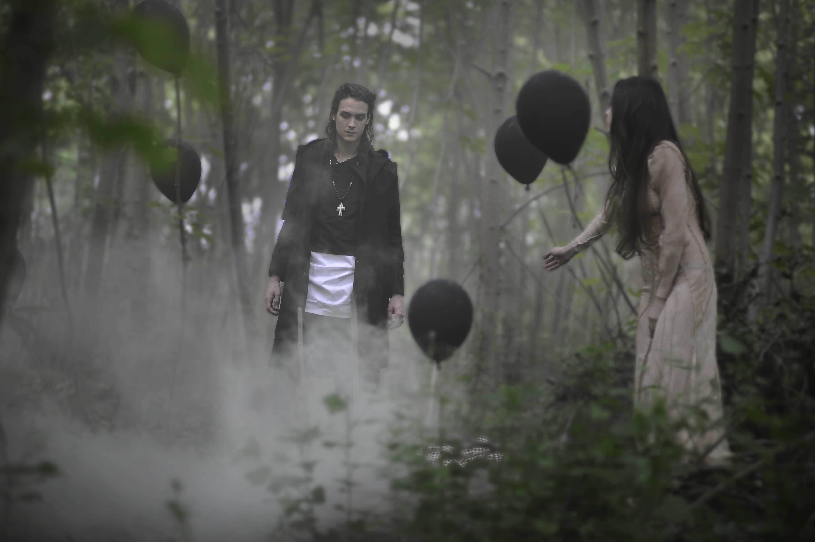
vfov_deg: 16.1
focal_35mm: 85
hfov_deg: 23.9
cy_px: 271
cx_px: 408
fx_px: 1923
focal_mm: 85
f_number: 1.4
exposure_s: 1/160
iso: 100
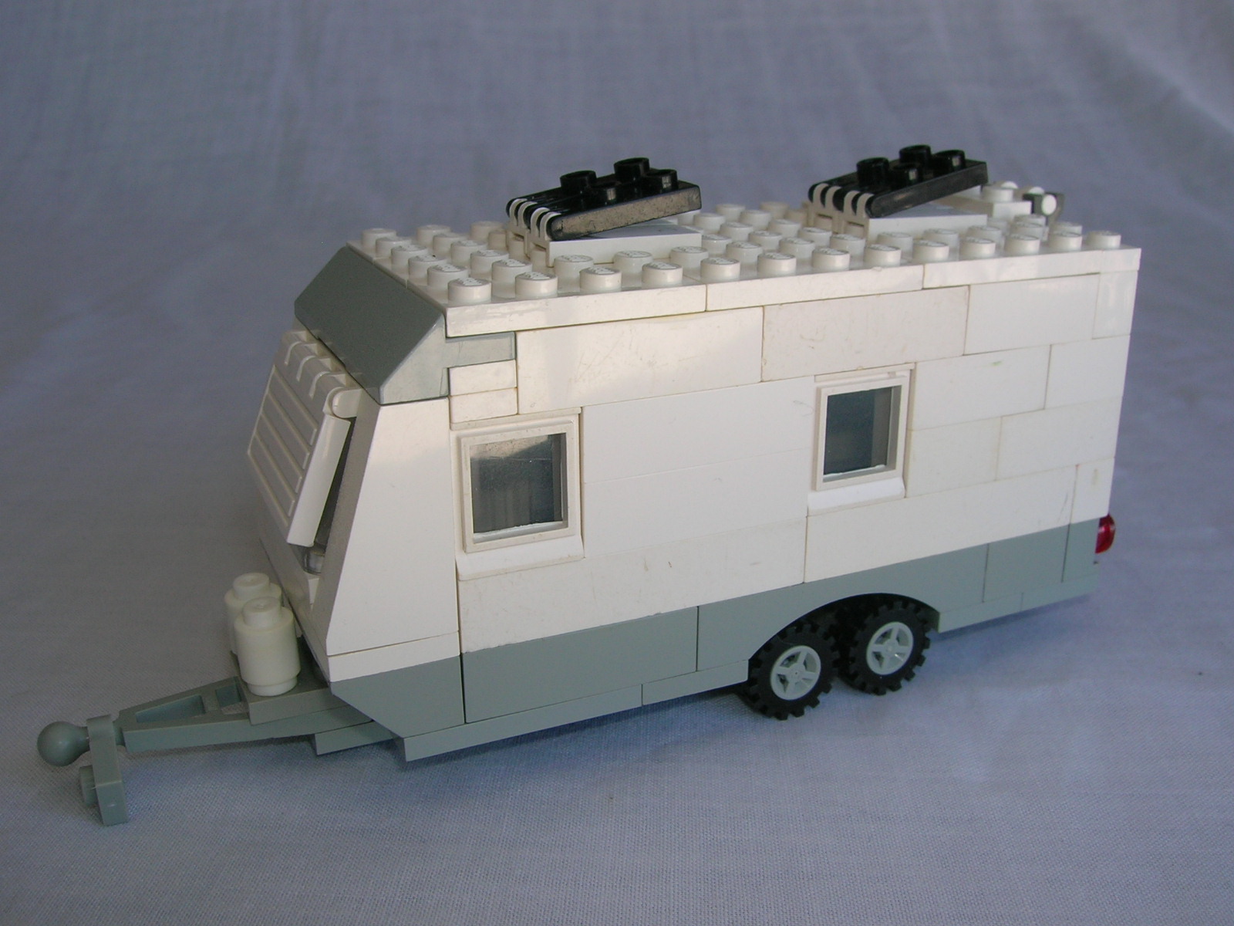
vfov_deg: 40.7
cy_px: 463
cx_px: 617
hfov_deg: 52.6
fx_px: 1248
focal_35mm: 35
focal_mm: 5.8
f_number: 4.9
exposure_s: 1/85.7
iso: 50
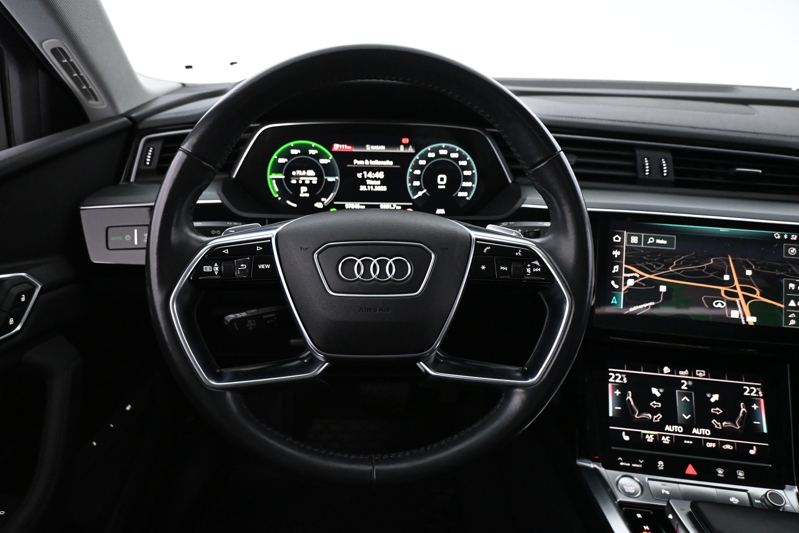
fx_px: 566
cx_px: 400
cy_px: 266
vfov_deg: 50.4
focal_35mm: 26
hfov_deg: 70.4
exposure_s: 1/60
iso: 5000
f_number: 3.5
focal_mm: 17
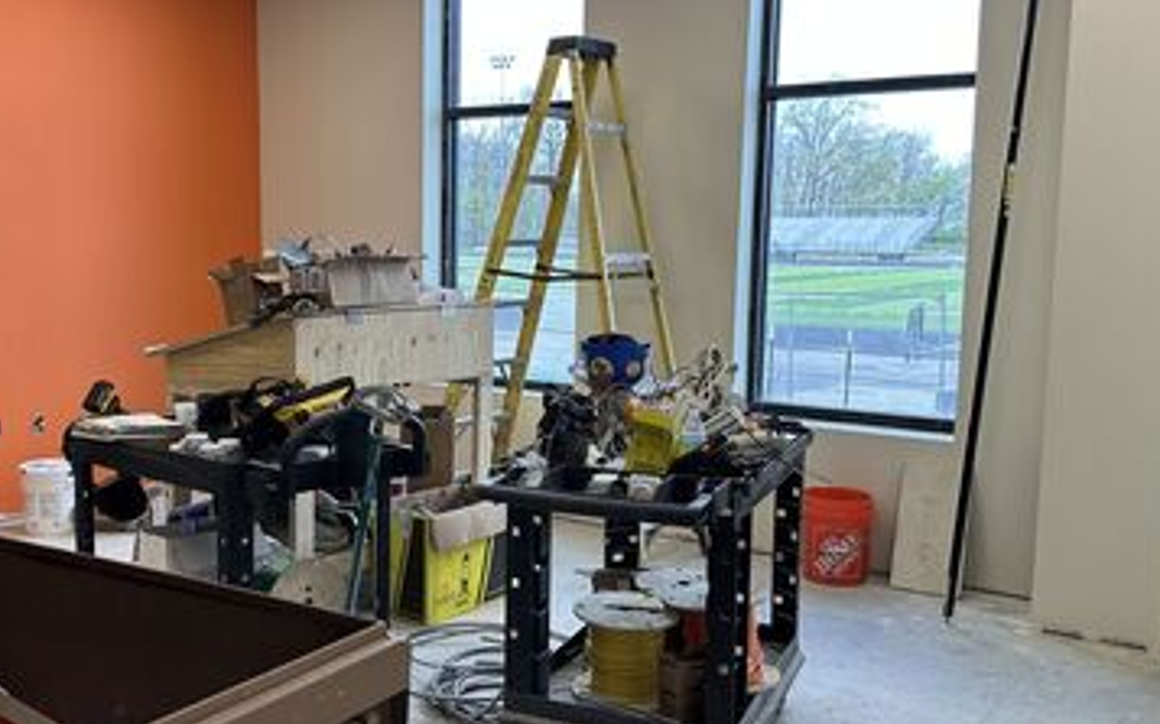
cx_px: 473
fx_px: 1233
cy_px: 373
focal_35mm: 39
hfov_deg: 50.1
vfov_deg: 32.8
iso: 64
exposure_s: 1/196
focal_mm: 6.86
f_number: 1.78
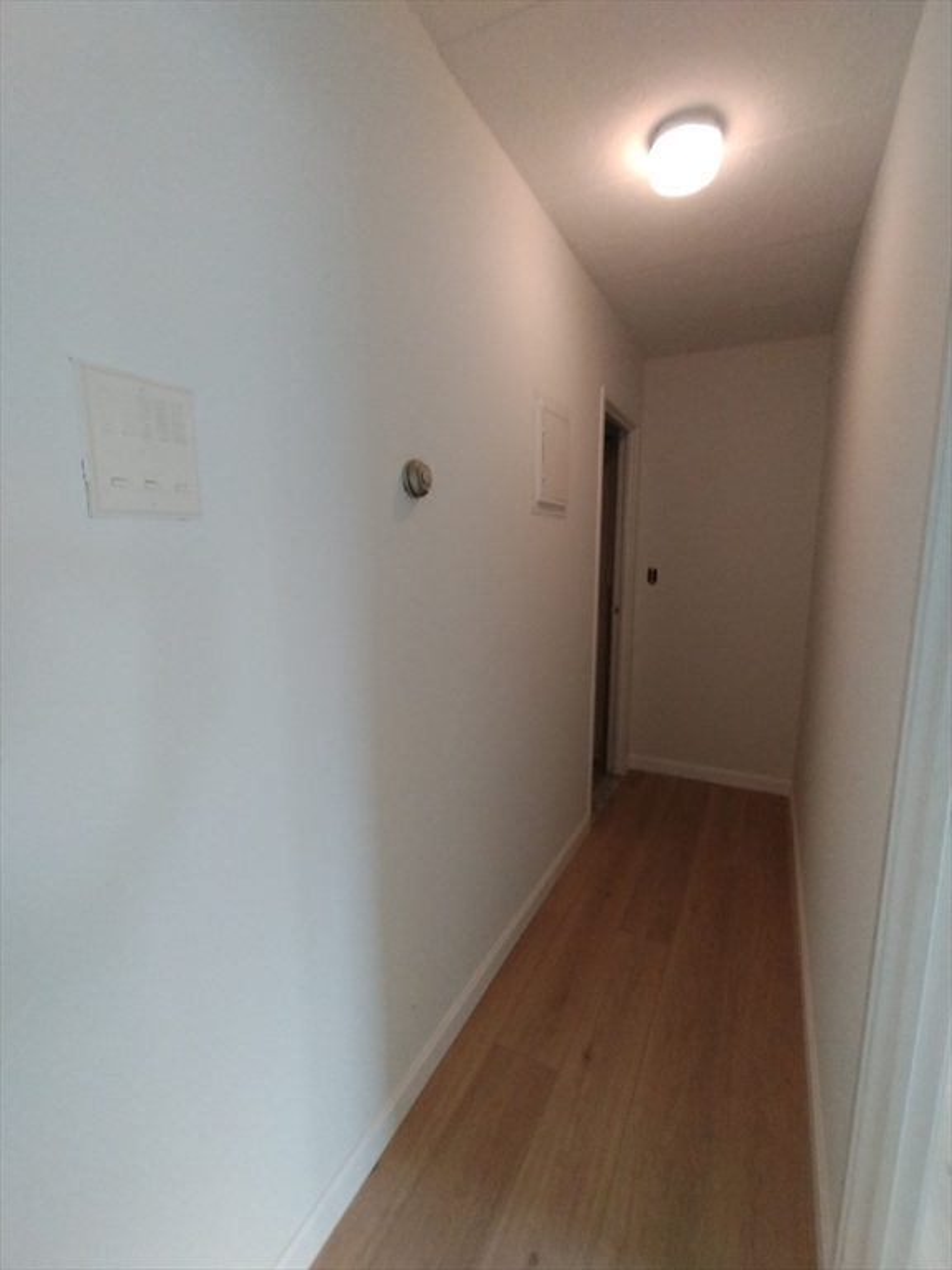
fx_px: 587
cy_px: 635
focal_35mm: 16
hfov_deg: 78.1
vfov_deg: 94.5
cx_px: 476
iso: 280
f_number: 2.2
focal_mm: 1.66
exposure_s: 1/30
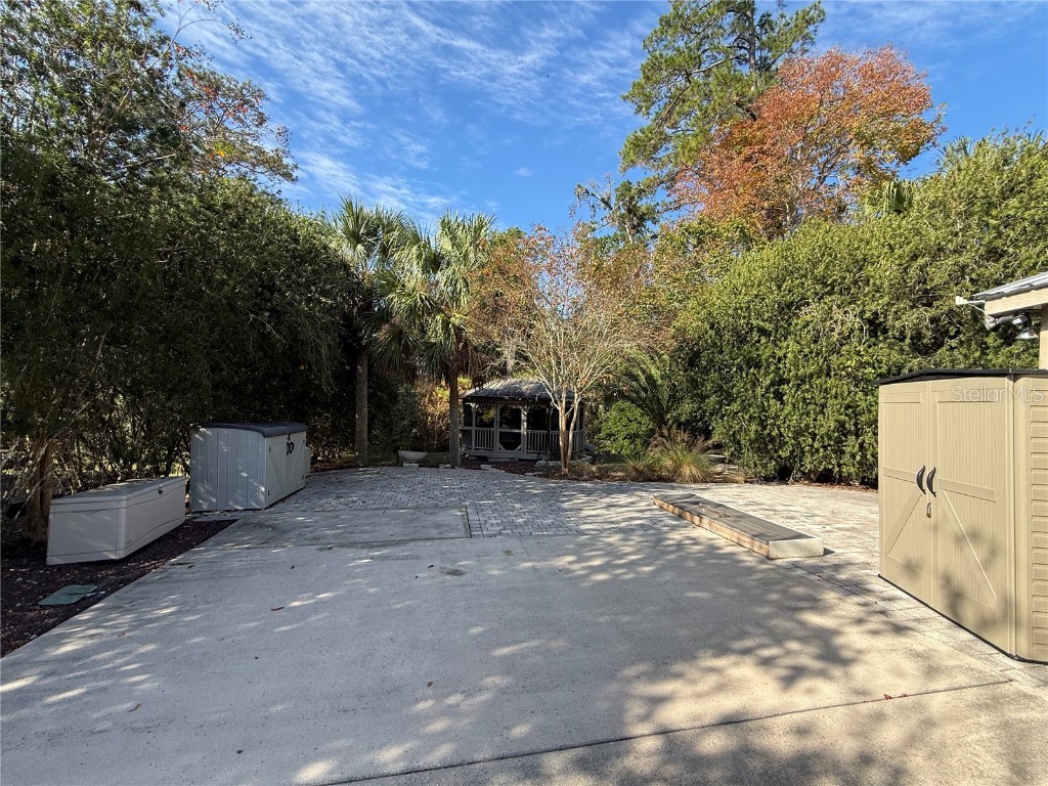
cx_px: 524
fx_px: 424
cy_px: 393
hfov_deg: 102.1
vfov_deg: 85.7
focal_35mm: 14
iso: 50
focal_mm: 2.22
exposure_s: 1/514
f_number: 2.2
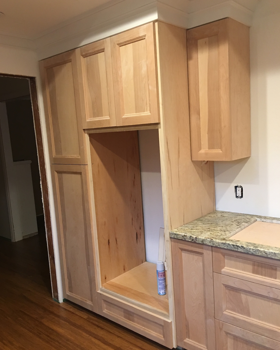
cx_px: 140
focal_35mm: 31
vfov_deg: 57.2
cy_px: 177
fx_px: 321
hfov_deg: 47.1
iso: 80
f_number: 2.2
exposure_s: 1/15
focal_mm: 4.15
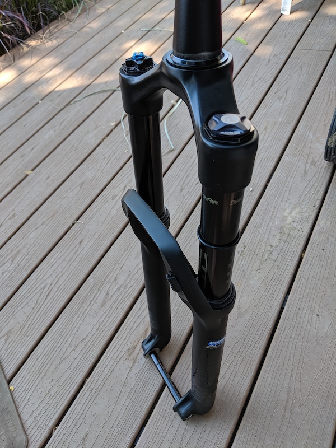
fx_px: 349
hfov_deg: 51.4
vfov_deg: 65.3
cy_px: 224
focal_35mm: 27
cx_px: 168
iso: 47
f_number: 1.8
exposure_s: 1/397
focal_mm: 4.44
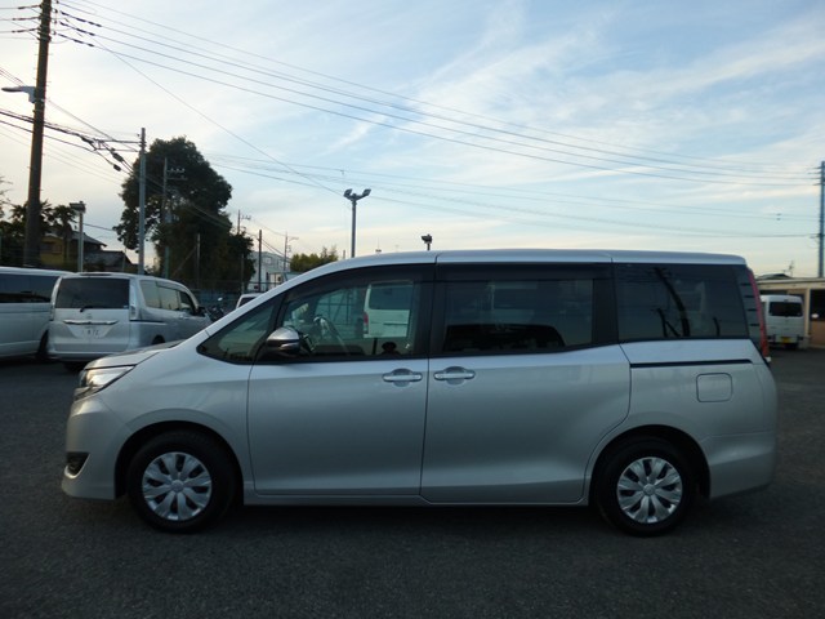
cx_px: 412
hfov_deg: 71.6
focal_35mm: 24
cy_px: 310
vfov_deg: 56.8
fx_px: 572
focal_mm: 4.3
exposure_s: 1/250
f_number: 2.8
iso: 100
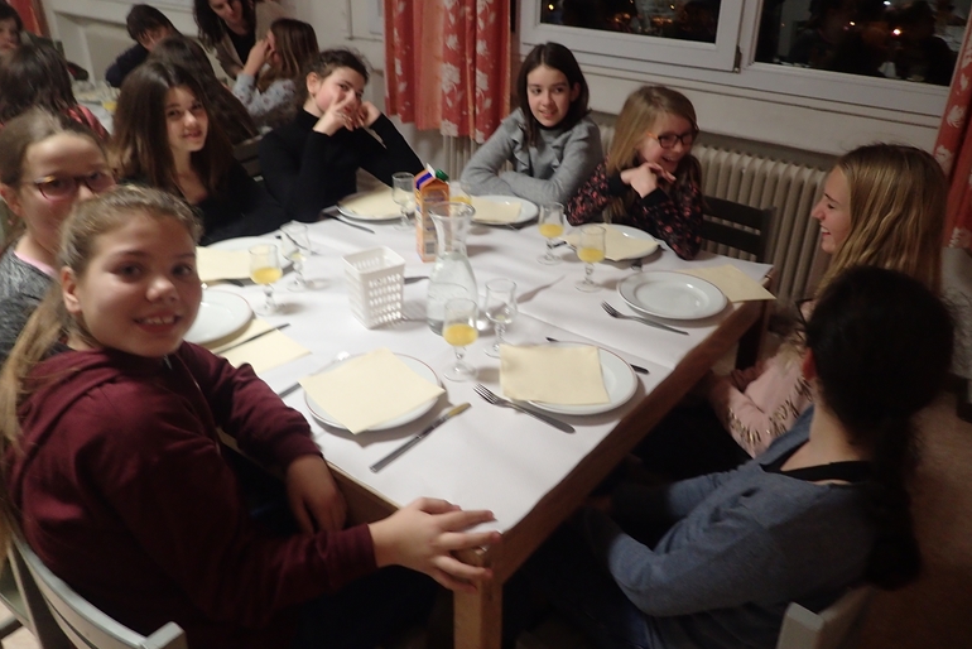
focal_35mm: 27
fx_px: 729
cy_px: 280
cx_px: 500
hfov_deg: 67.3
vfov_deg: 47.8
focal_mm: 4.5
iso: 320
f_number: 2
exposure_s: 1/30
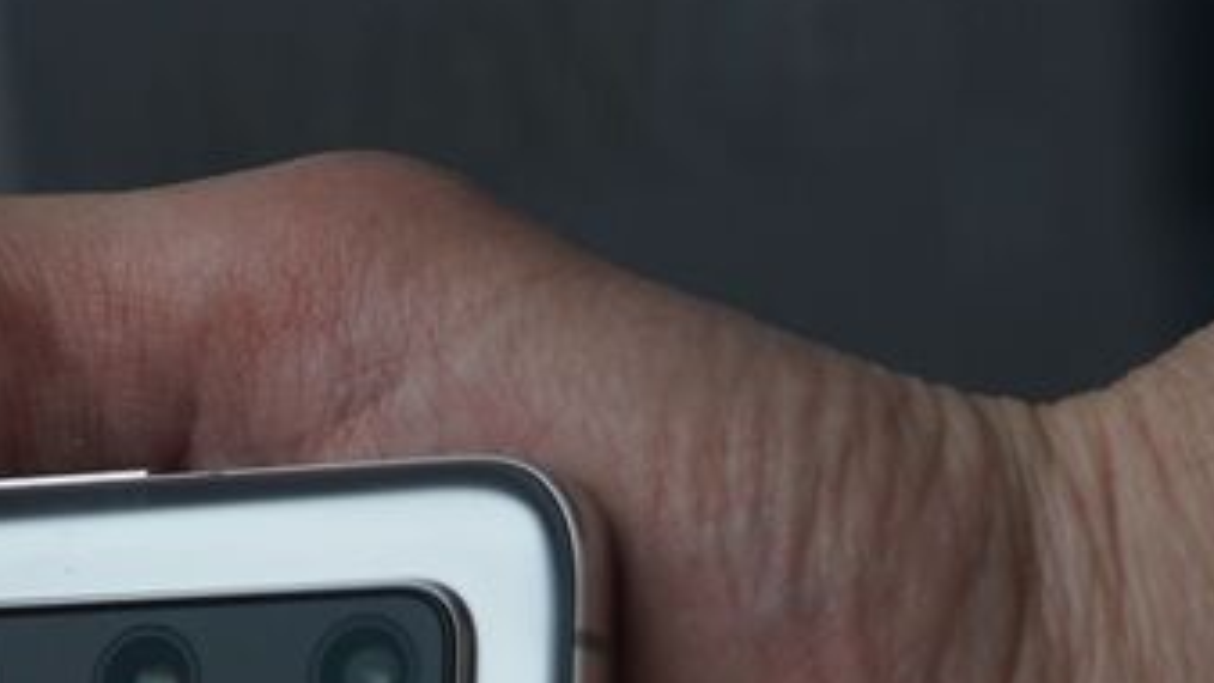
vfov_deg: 10.4
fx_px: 3637
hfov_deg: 17.9
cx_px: -309
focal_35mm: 113
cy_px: 1010
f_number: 4
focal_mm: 38
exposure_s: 1/60
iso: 160
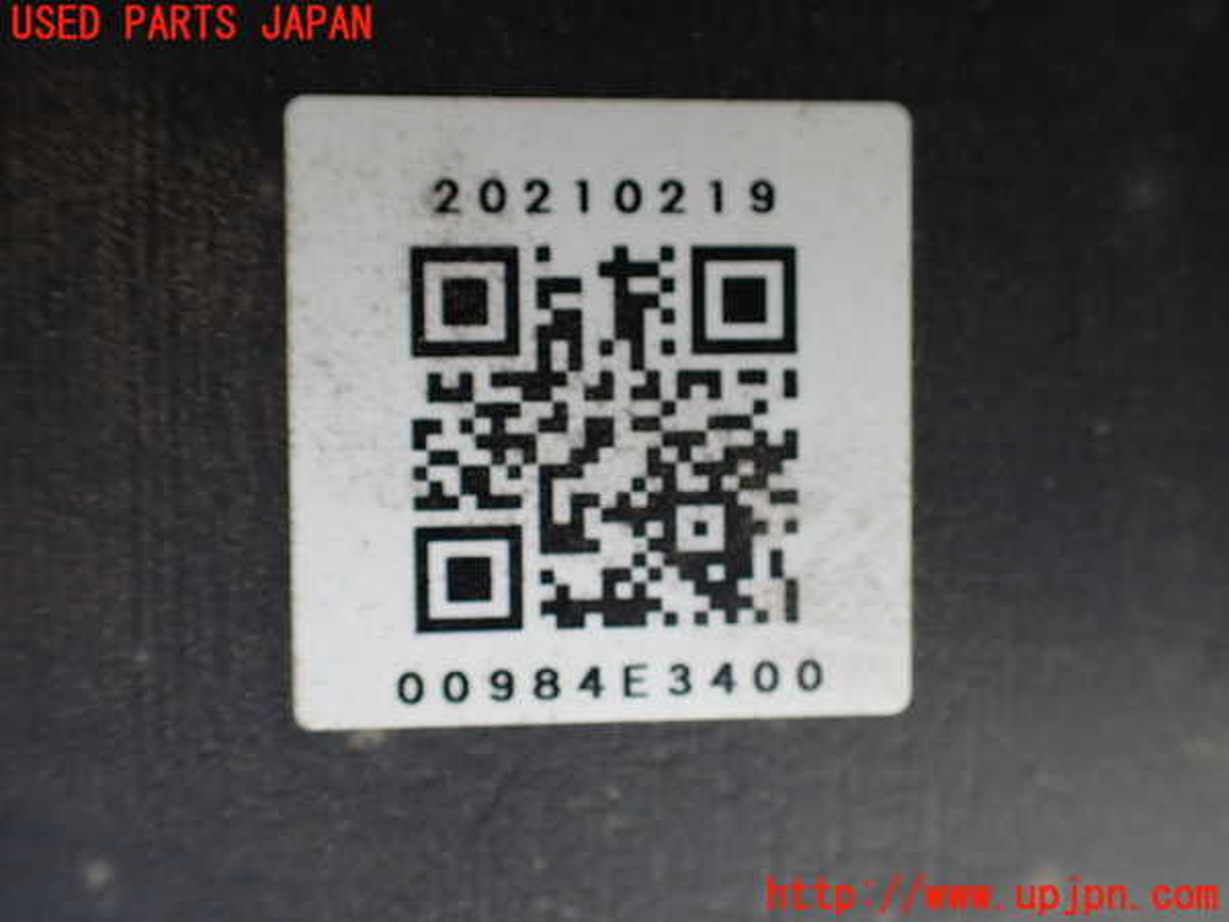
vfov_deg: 46.8
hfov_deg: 60.0
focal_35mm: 30
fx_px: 1065
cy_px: 461
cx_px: 614
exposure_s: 1/125
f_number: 2.3
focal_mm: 5.4
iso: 100
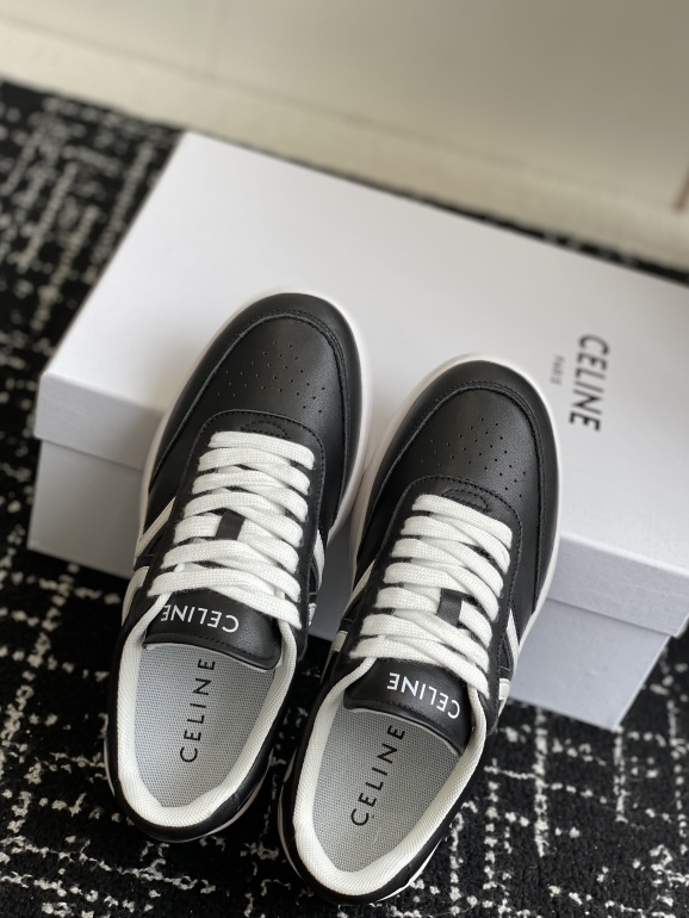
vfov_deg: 35.5
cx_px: 349
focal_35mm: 54
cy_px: 457
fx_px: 1432
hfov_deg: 27.0
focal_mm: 6
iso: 20
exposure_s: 1/218
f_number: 2
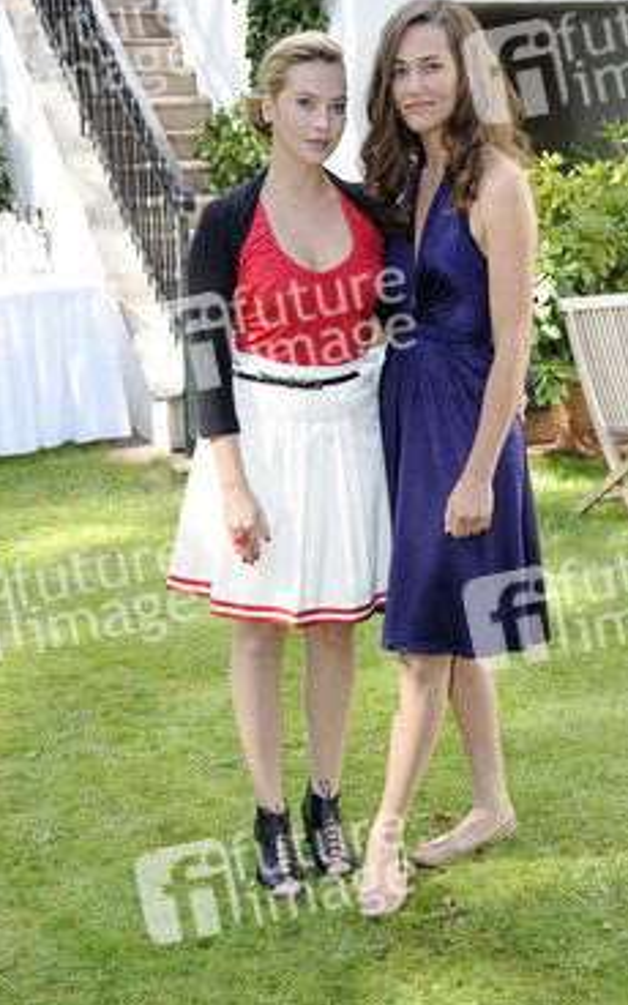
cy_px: 470
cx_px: 355
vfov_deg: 33.0
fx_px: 1698
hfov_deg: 20.9
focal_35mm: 62
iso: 400
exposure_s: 1/160
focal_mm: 56
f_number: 6.3
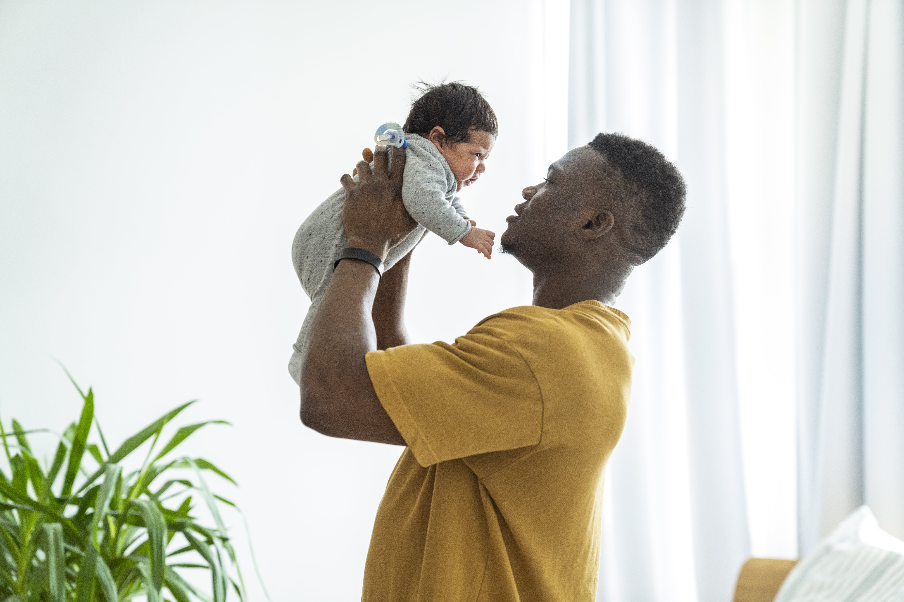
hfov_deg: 32.9
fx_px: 1532
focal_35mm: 61
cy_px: 301
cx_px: 452
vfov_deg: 22.3
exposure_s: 1/125
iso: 1250
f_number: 2.8
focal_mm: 61
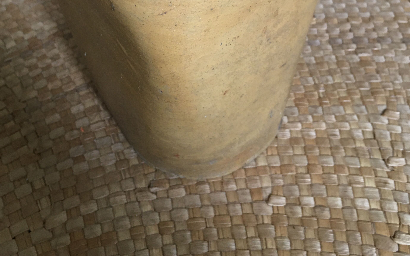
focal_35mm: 45
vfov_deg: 26.6
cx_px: 196
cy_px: -18
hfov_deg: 44.4
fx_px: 503
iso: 125
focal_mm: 4.15
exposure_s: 1/33
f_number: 2.2
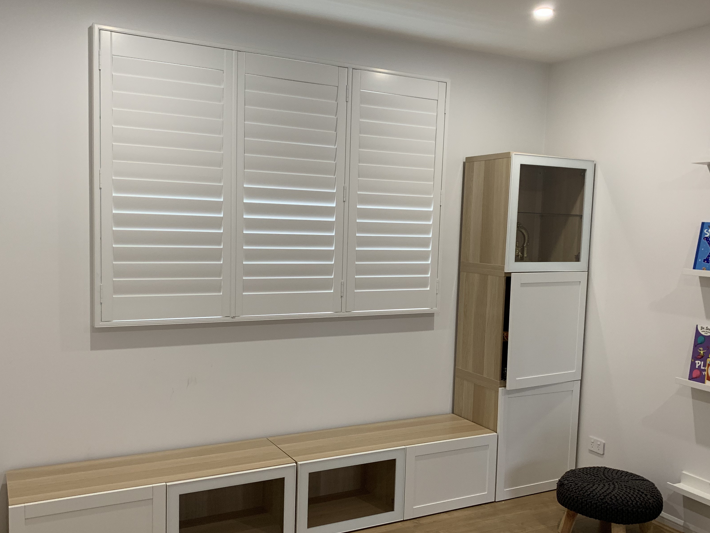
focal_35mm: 33
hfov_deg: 55.3
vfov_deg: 42.9
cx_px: 363
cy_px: 295
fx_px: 677
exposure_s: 1/50
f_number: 1.8
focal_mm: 4.25
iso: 100
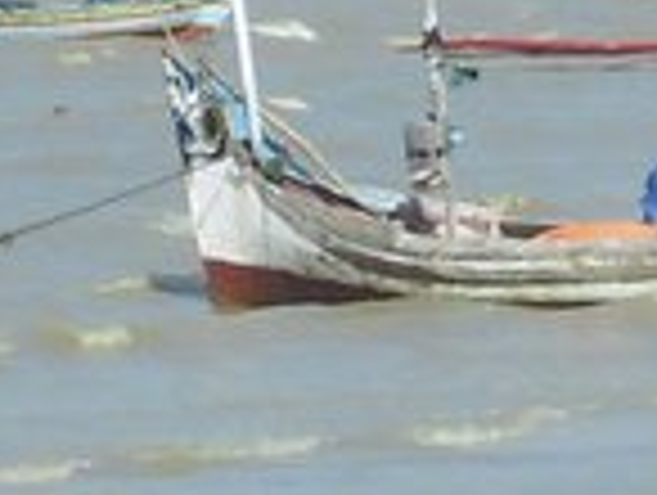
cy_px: -238
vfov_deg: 1.9
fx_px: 15038
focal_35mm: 791
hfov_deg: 2.5
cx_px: 1386
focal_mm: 18.6
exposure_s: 1/800
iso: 100
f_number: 5.2
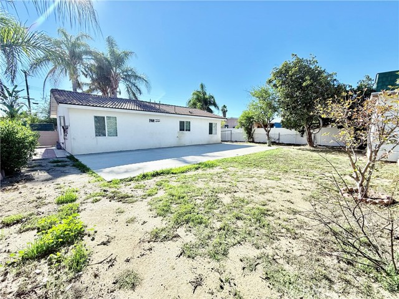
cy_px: 150
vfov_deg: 85.7
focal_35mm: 14
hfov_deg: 102.1
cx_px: 200
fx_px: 161
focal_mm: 2.22
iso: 50
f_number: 2.2
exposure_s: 1/658
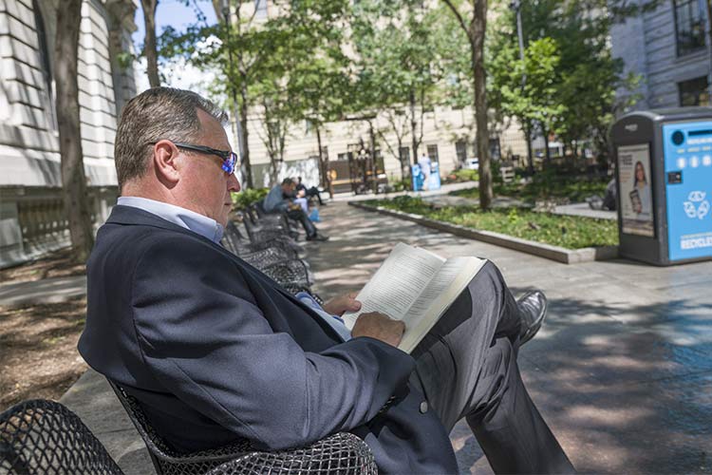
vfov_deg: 43.6
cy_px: 238
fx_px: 593
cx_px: 356
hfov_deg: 61.9
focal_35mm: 30
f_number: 5.6
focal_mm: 30
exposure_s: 1/500
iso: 200
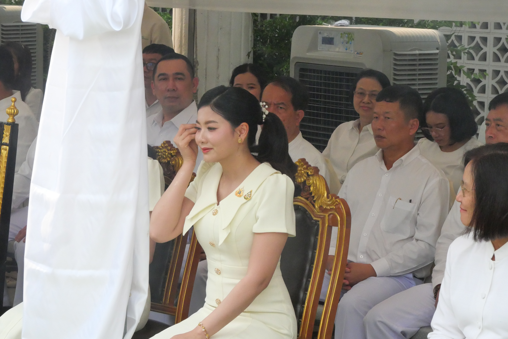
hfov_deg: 16.5
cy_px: 170
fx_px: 1751
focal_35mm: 124
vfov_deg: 11.1
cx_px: 254
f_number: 13
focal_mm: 60
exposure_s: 1/1300
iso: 4000
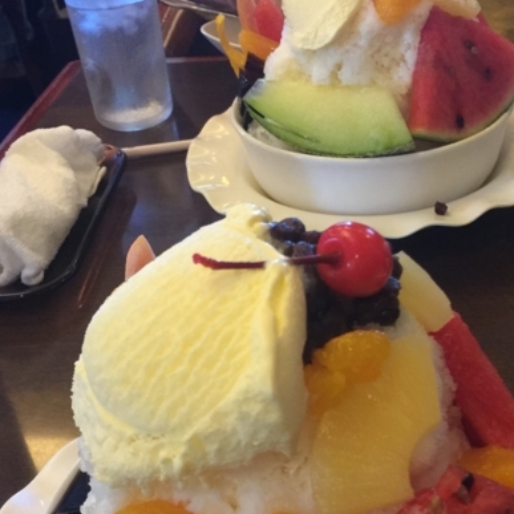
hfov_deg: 32.0
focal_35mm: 53
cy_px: 345
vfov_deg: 31.9
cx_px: 328
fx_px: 890
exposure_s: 1/10
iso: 125
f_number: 2.2
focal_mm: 4.15
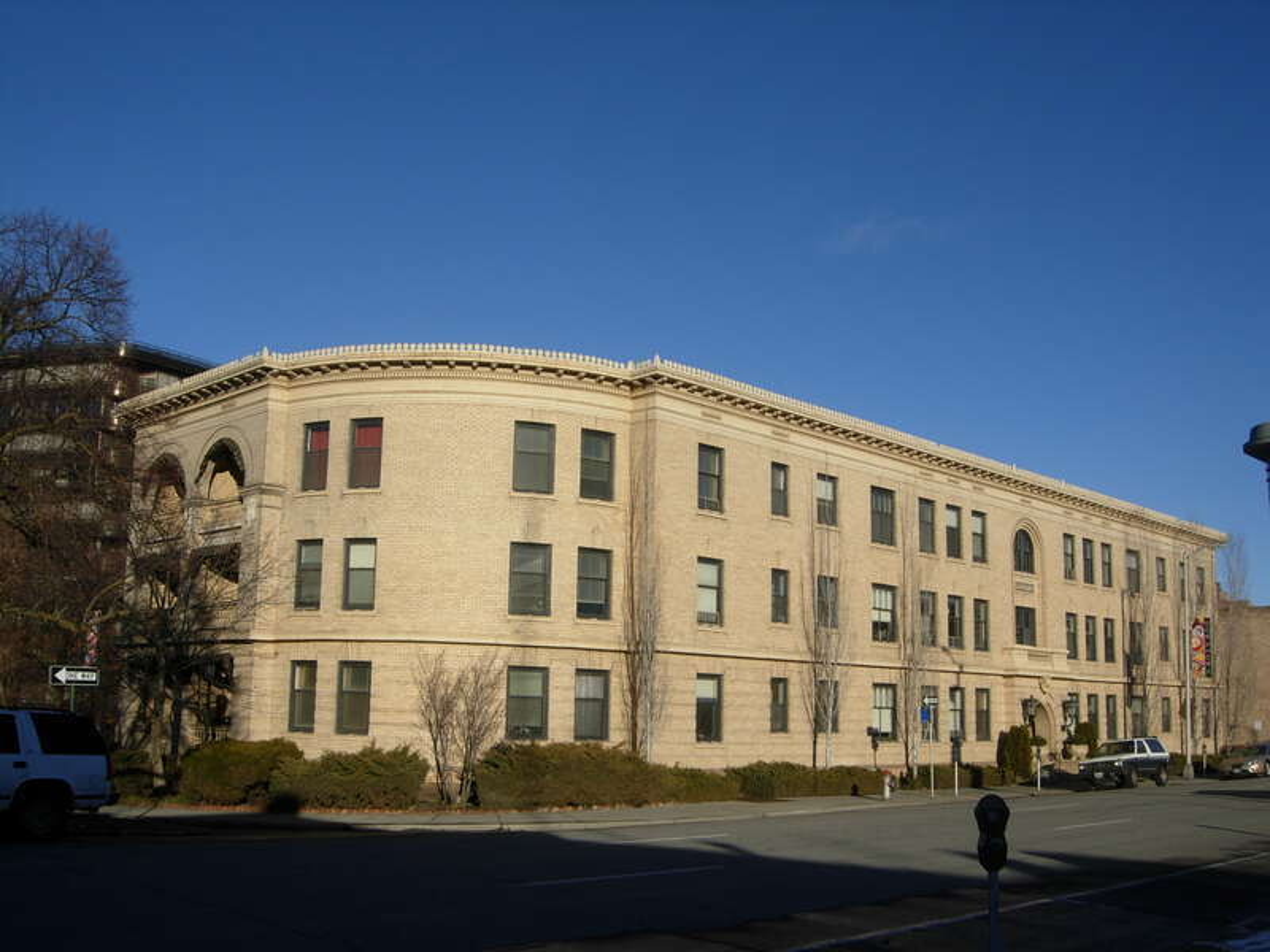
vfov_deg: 39.7
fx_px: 1321
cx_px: 635
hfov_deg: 51.4
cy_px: 476
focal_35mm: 36
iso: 50
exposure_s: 1/456
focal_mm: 7.5
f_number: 6.8
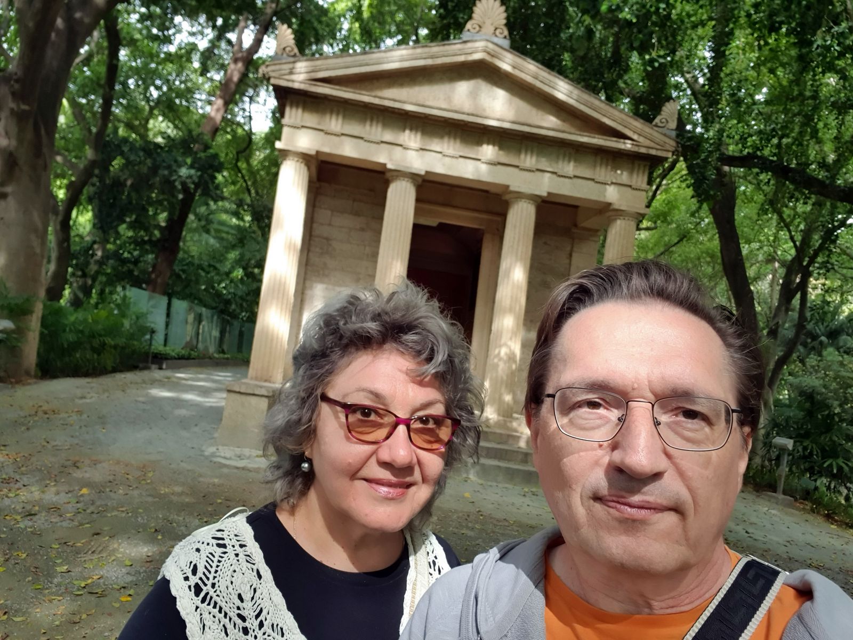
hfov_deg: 69.4
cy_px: 320
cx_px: 426
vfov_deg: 54.9
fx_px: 616
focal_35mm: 25
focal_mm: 3.3
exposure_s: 1/100
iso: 50
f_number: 1.9
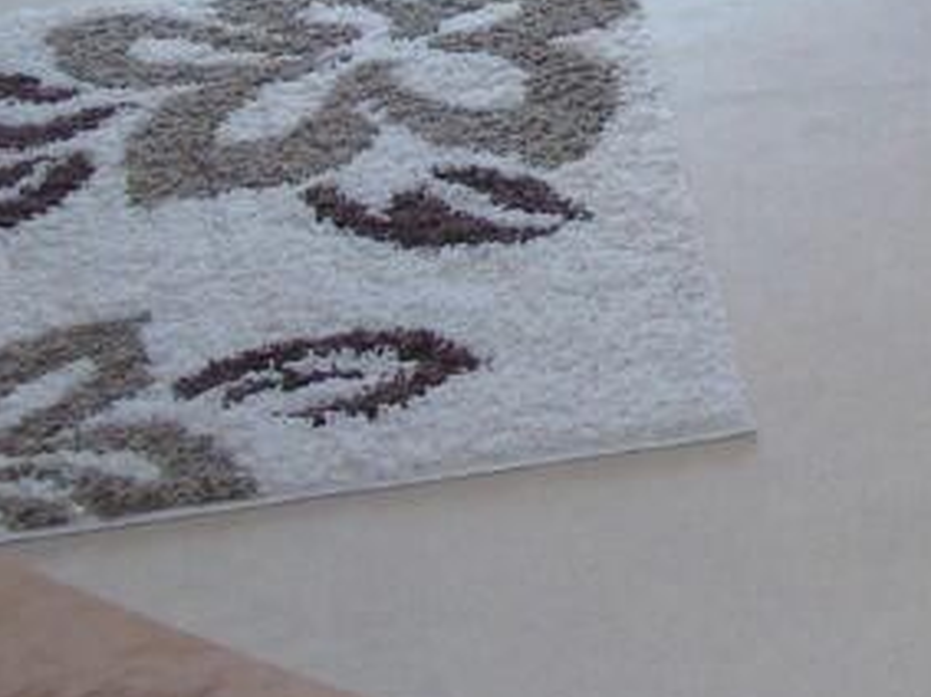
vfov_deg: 13.4
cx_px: 1283
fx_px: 2823
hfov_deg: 17.3
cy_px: -309
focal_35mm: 105
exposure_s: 1/40
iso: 200
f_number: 3.6
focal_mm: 5.2
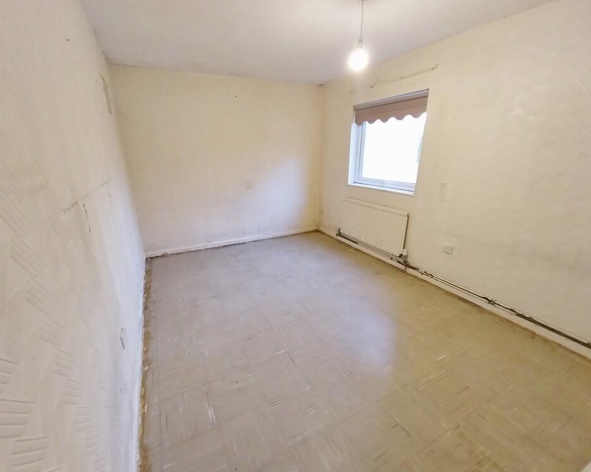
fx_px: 245
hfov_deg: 100.7
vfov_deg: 88.0
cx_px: 288
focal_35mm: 14
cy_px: 234
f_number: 2.2
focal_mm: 1.13
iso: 200
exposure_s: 1/33.4
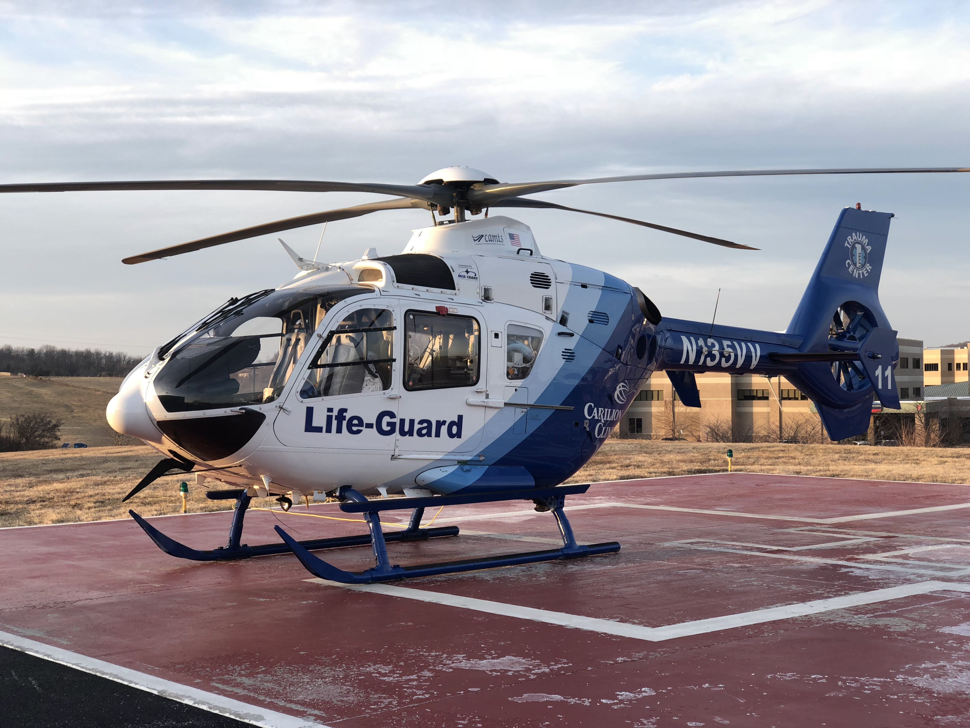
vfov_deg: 28.0
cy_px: 364
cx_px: 485
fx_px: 1457
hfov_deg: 36.8
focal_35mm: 52
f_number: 2.4
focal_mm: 6
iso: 16
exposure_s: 1/60
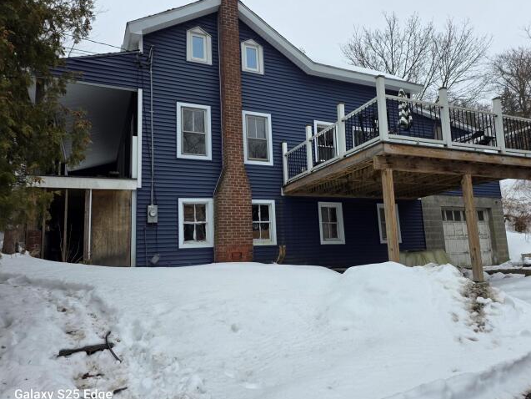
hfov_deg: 67.2
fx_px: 399
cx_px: 286
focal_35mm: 26
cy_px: 203
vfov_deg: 53.1
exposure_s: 1/2169
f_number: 1.7
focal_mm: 6.3
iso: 80
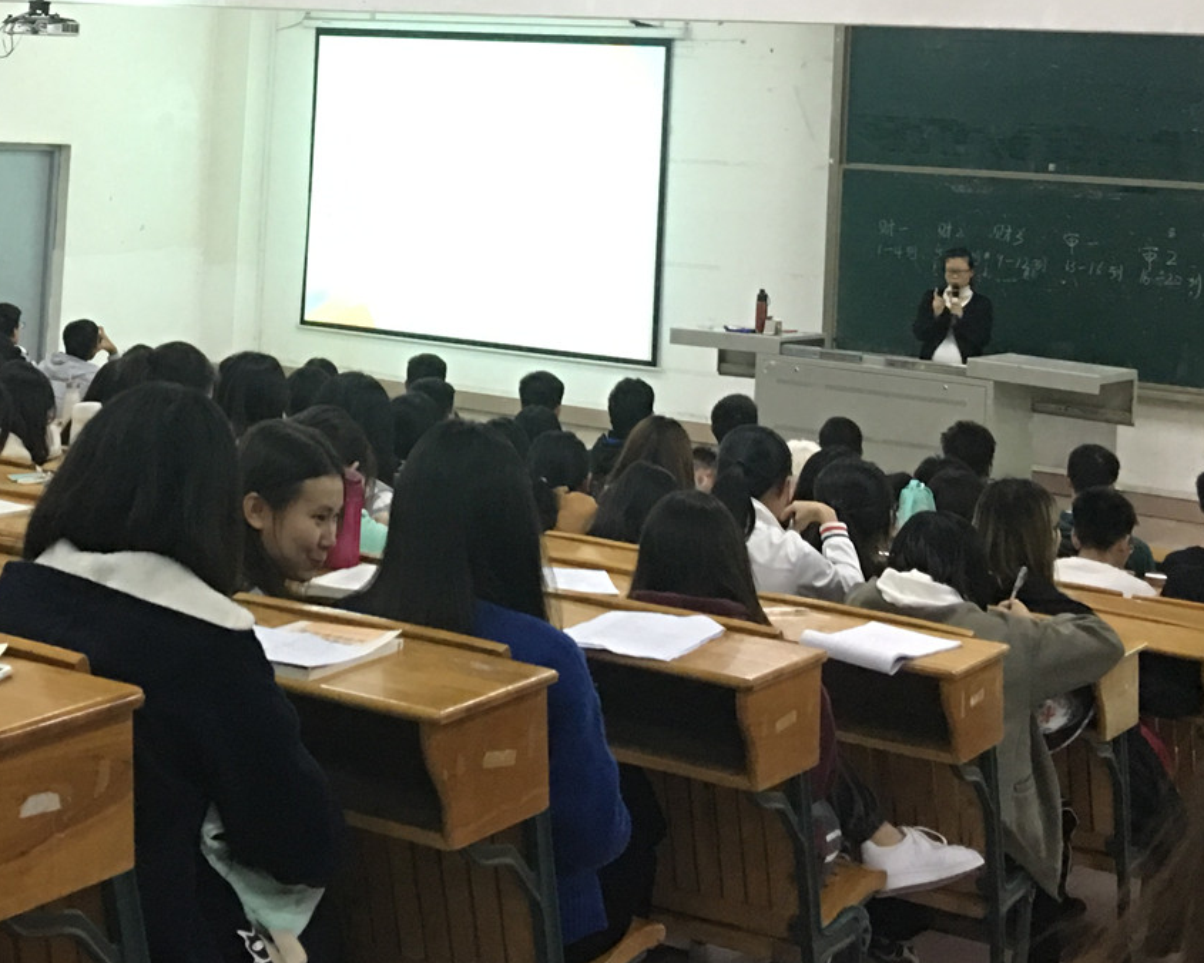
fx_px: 2387
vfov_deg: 22.1
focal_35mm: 67
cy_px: 28
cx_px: 333
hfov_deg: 28.0
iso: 80
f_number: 2.2
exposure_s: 1/10
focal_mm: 4.15
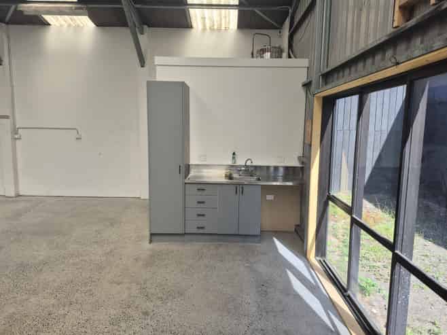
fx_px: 297
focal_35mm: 23
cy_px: 168
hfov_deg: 73.9
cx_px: 224
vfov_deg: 58.8
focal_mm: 5.4
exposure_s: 1/189
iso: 25
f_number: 1.8
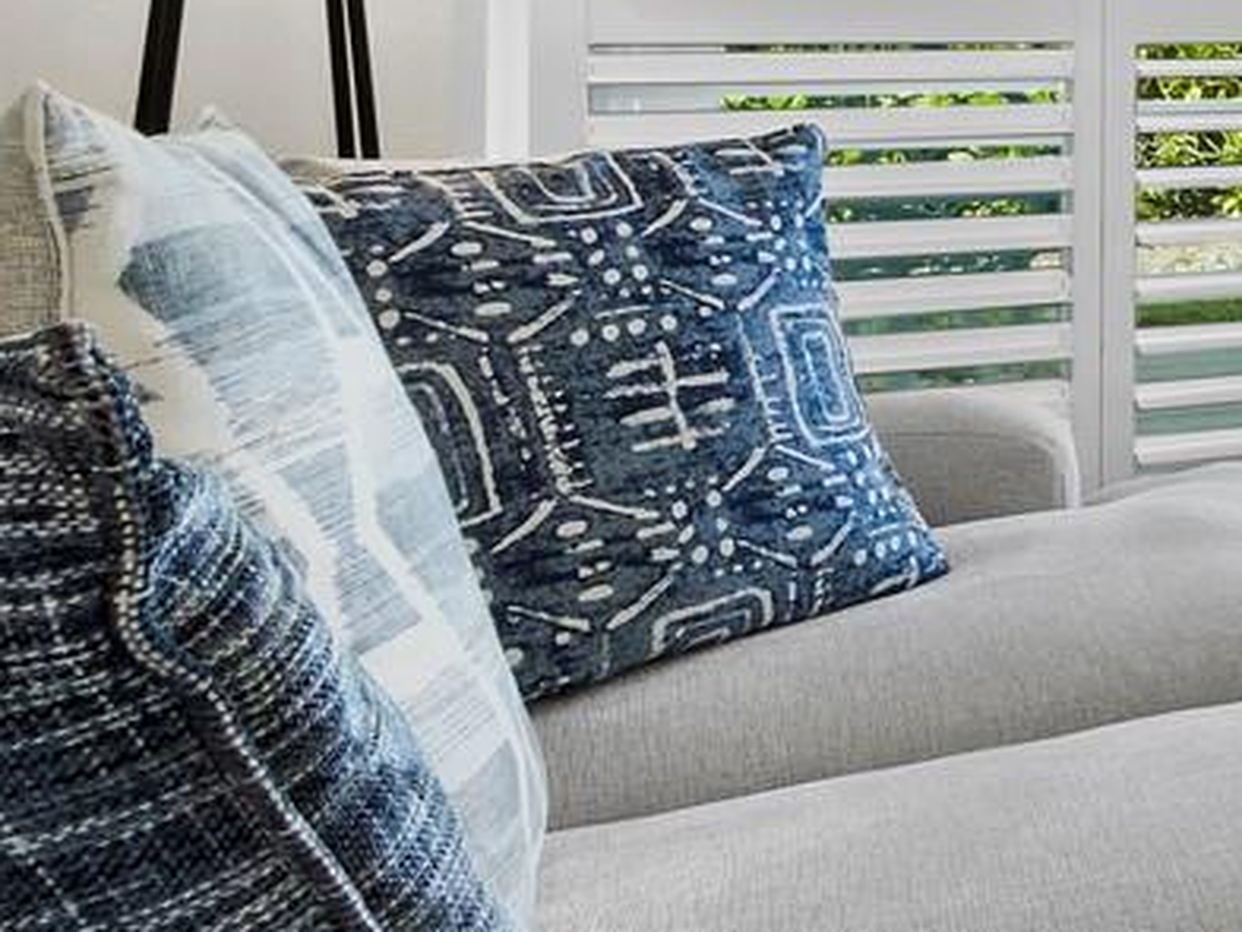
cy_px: -57
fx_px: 2046
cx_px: 2160
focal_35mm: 57
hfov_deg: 22.4
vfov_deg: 24.2
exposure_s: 1/6
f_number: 11
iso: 400
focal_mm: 7
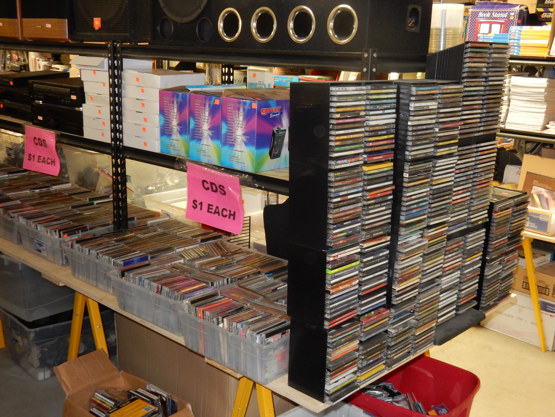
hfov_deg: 43.9
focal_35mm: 43
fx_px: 689
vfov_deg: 33.6
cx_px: 278
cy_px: 208
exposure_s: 1/30
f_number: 4.2
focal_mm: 7.6
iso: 320
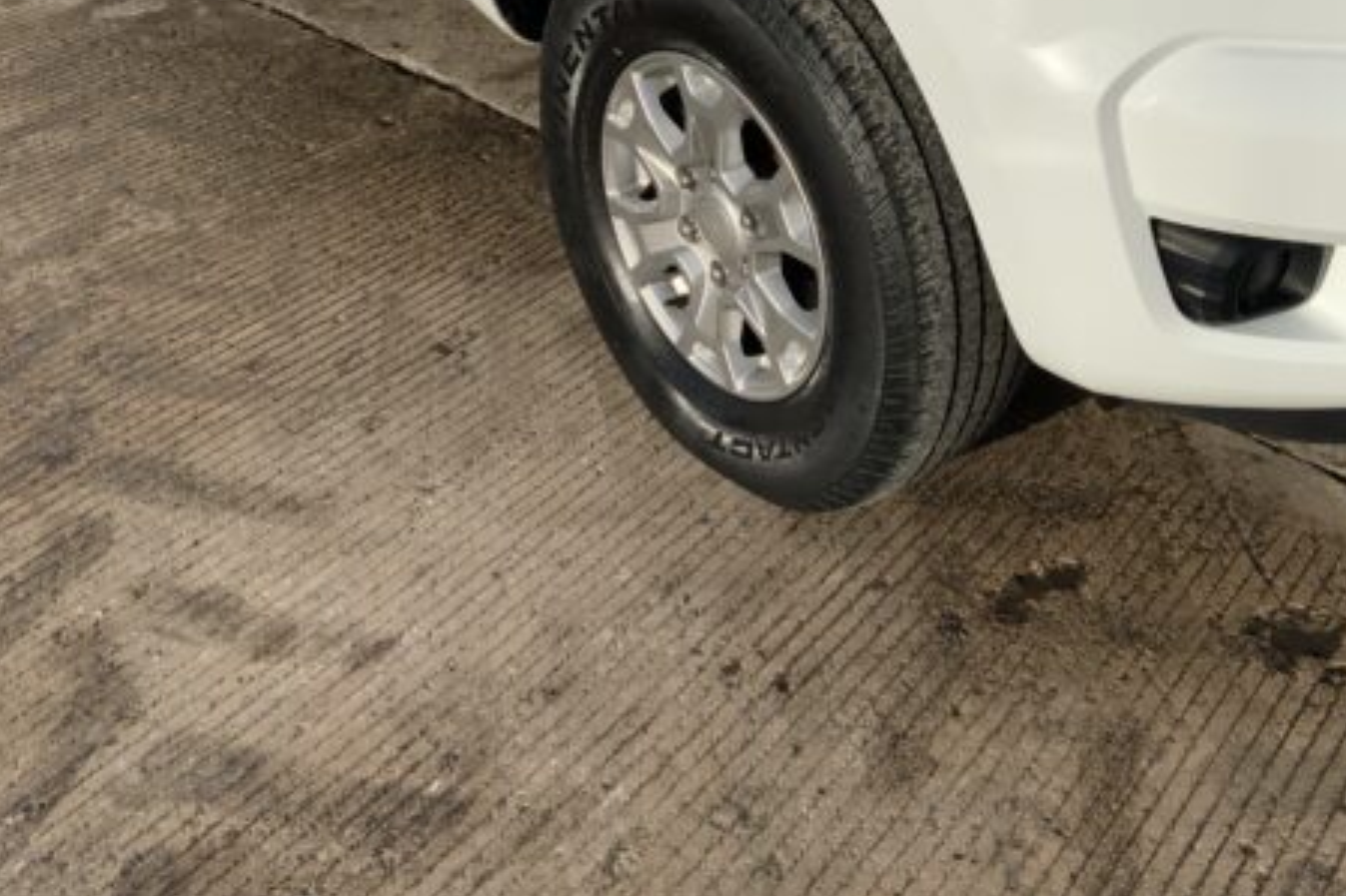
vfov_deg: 30.5
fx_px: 1607
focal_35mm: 43
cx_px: 893
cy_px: 192
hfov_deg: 44.8
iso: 20
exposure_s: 1/3534
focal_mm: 3
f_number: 1.8
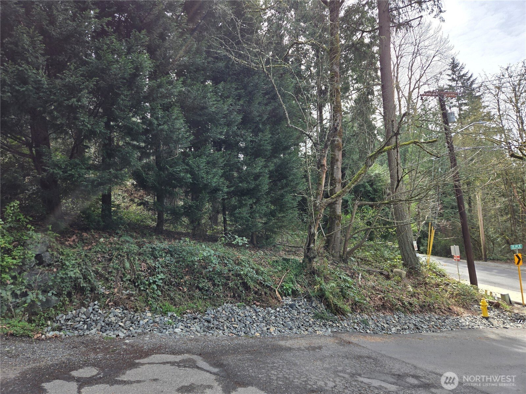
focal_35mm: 23
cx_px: 263
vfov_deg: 58.9
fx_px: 349
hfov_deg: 73.9
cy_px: 197
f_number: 1.8
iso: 25
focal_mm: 5.4
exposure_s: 1/359
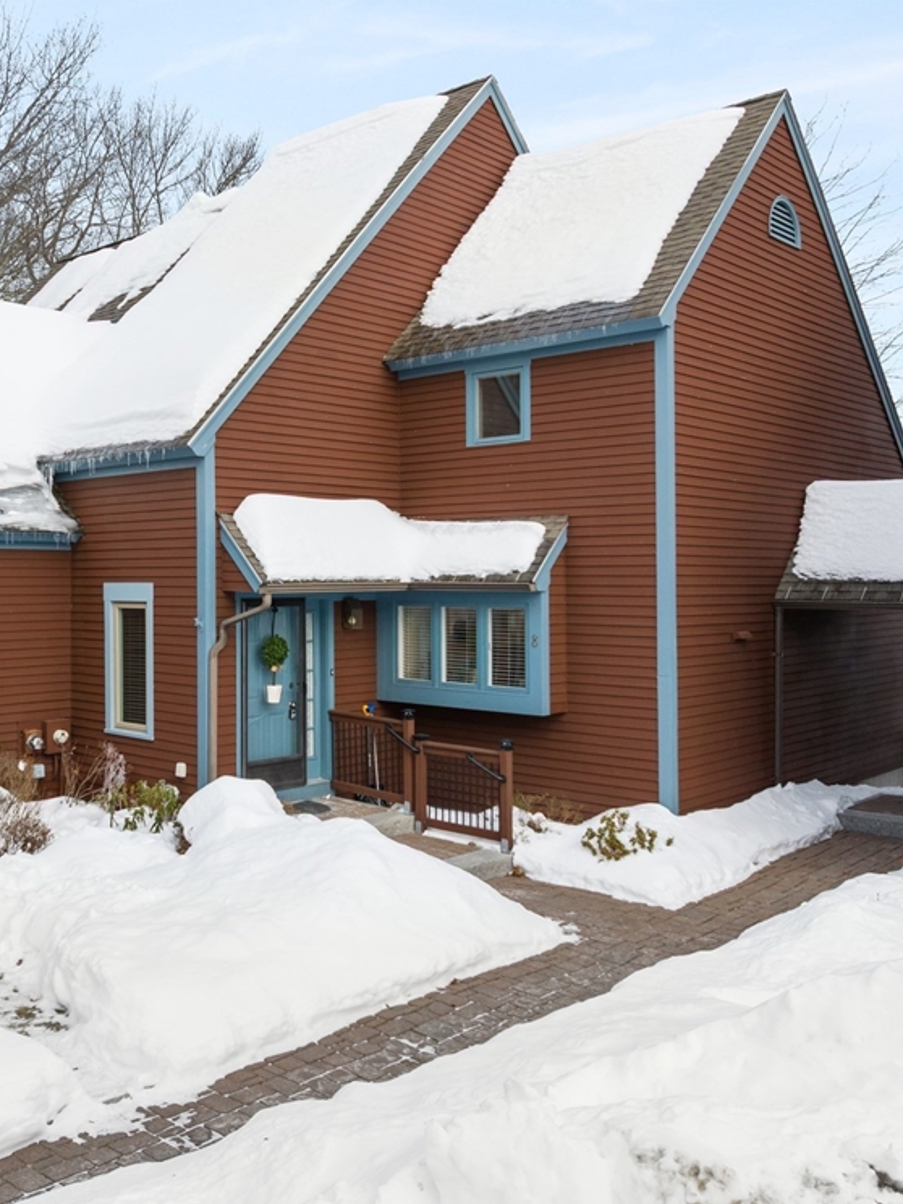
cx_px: 273
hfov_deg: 42.1
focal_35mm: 33
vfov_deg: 55.3
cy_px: 617
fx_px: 1148
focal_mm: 12.29
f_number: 4.5
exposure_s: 1/320
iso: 100
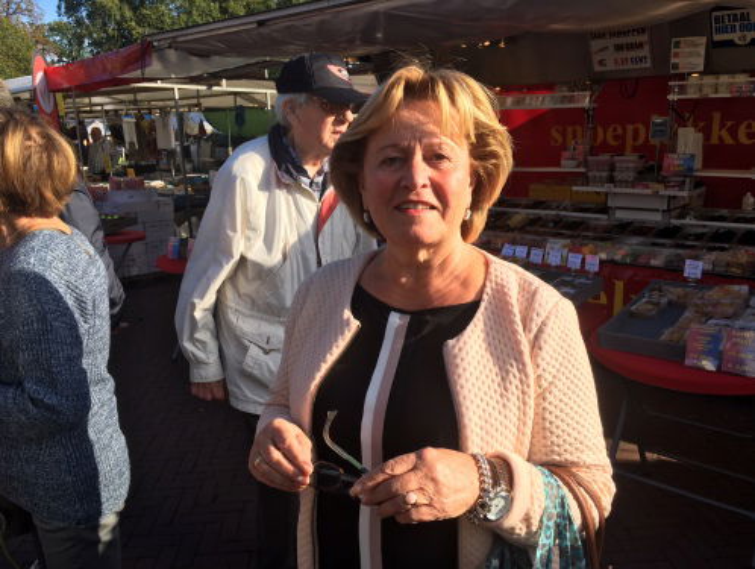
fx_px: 633
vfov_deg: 48.3
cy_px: 284
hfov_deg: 61.6
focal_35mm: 29
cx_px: 378
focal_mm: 4.15
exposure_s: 1/793
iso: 25
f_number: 2.2
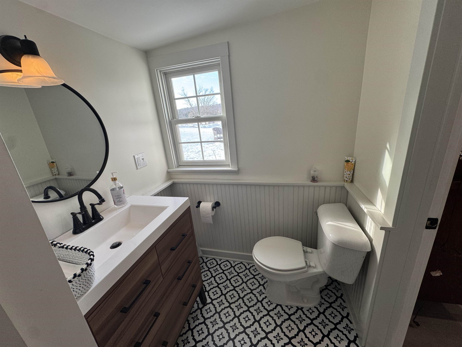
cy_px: 174
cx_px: 231
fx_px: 187
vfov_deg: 85.7
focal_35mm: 14
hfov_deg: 102.1
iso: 80
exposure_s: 1/120
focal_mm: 2.22
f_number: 2.2
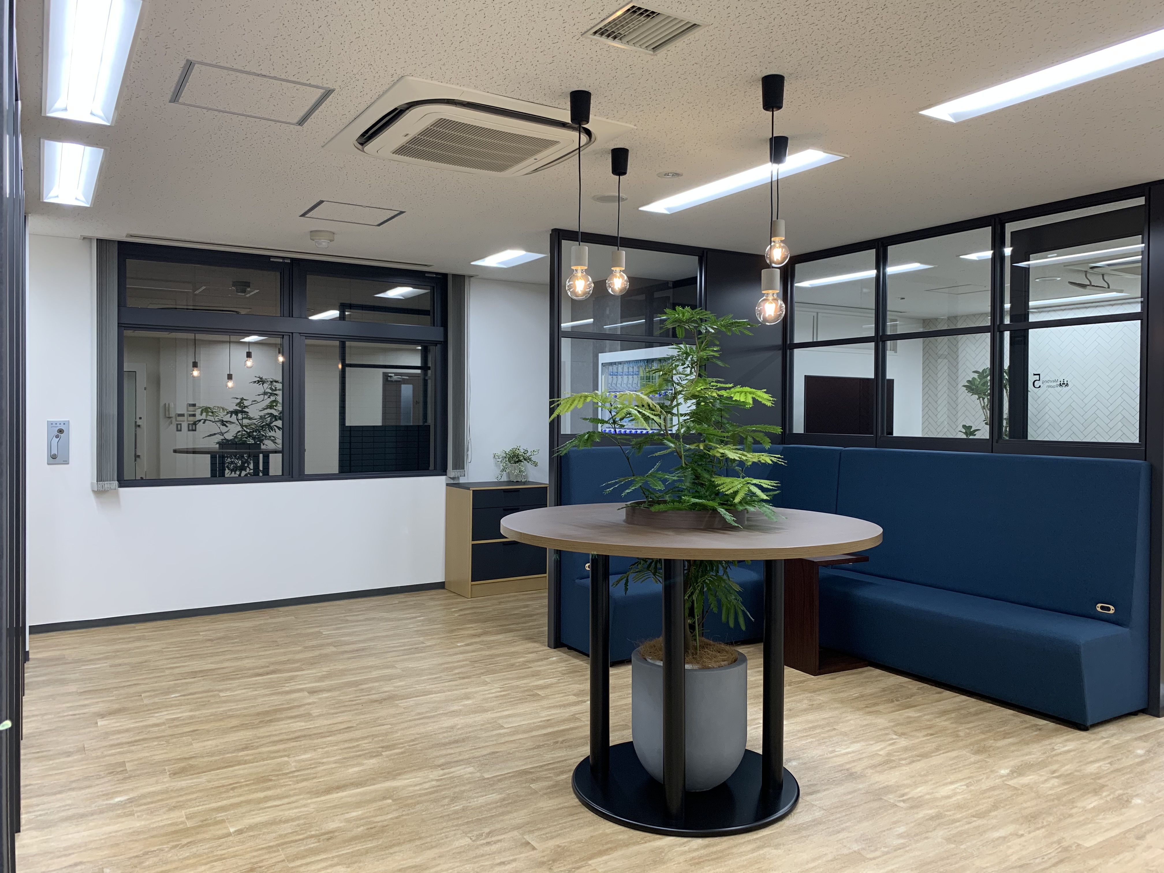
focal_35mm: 26
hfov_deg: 67.3
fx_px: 874
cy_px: 436
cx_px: 582
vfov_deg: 53.1
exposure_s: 1/120
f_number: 1.8
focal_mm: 4.25
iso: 80
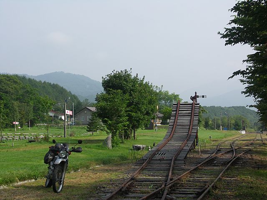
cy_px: 100
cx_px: 134
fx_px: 617
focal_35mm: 80
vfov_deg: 18.4
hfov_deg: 24.4
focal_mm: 20.8
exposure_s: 1/250
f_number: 5.6
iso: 50
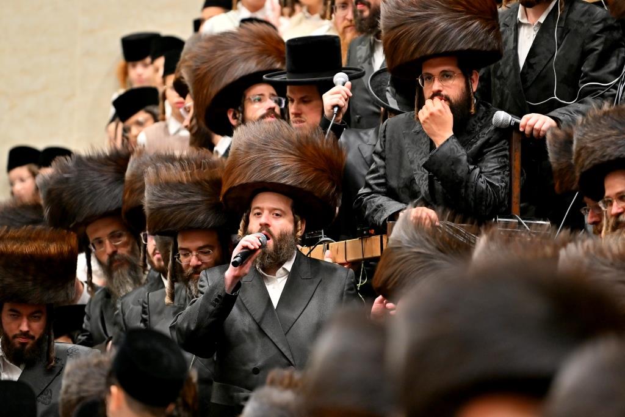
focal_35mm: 300
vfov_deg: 4.6
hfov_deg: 6.9
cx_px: 312
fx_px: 5206
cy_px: 208
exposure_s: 1/250
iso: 400
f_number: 2.8
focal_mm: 200
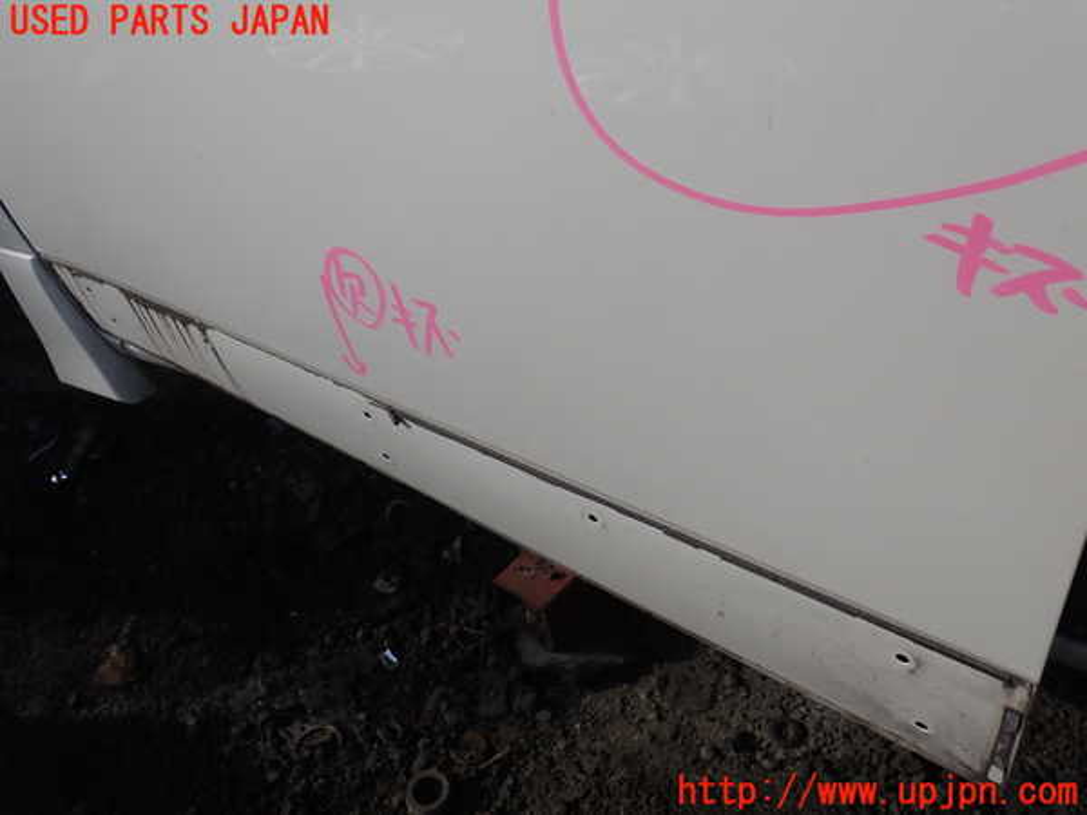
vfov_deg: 46.8
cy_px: 408
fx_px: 942
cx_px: 544
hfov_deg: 60.0
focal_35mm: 30
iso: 100
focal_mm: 5.4
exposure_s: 1/250
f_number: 9
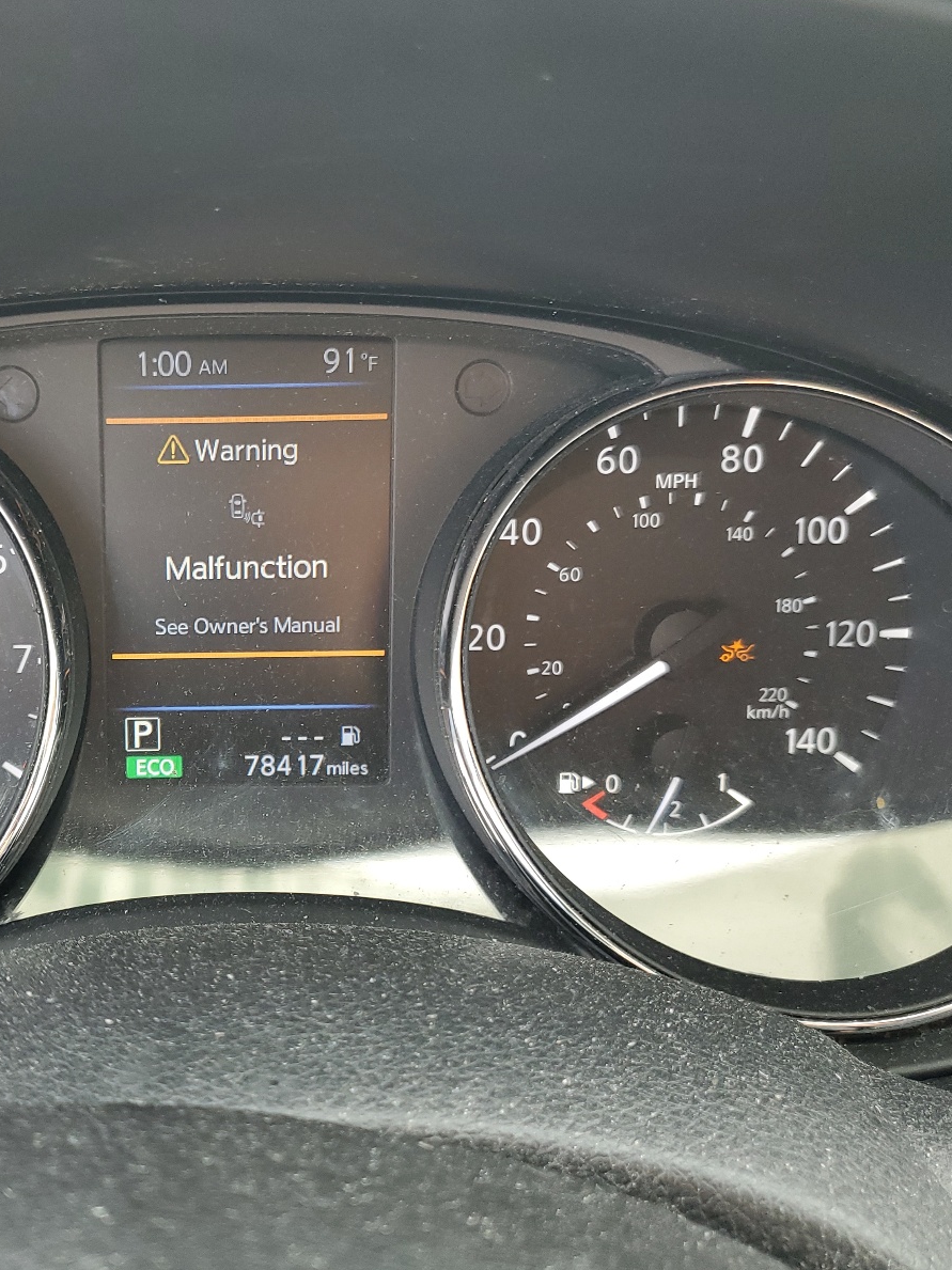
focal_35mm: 35
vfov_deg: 52.6
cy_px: 631
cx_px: 219
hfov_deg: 39.4
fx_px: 1284
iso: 88
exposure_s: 1/120
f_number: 1.5
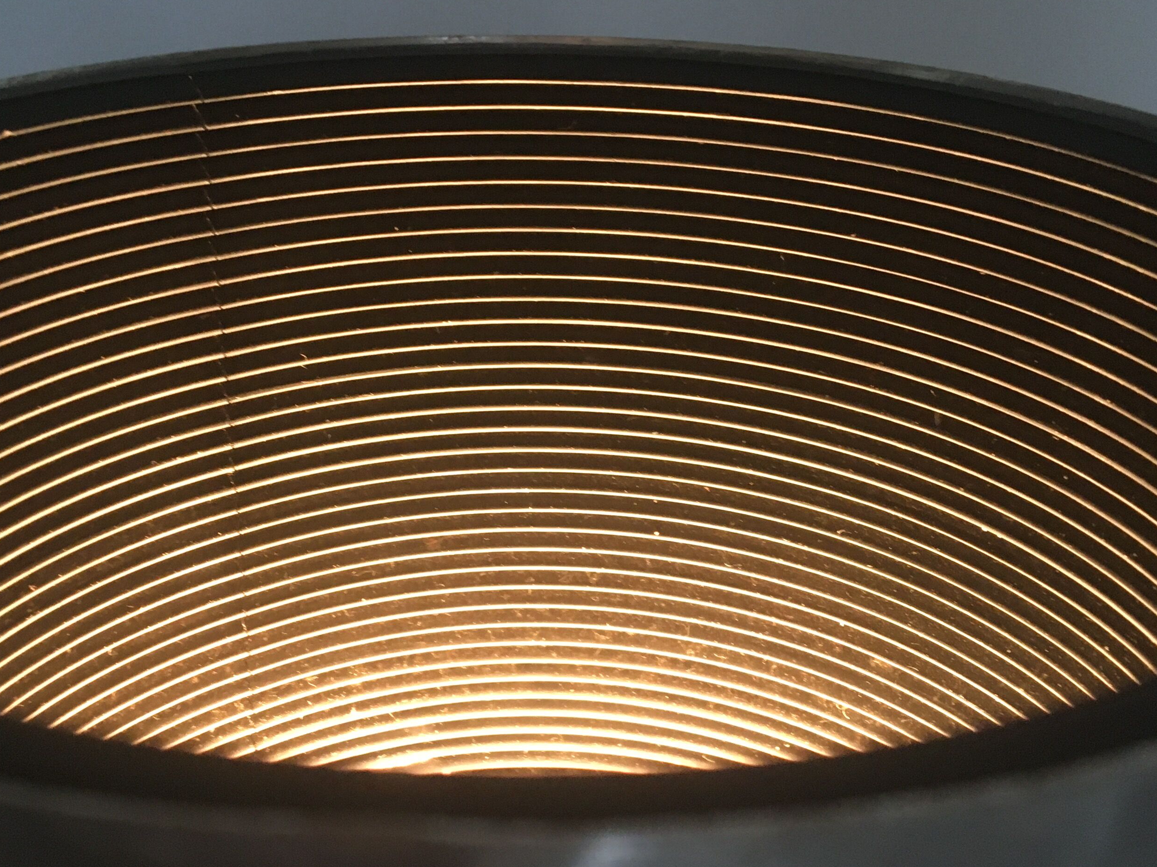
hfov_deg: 40.4
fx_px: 1571
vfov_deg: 30.9
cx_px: 574
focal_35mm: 47
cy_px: 466
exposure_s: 1/20
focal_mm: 4.15
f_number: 2.2
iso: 200
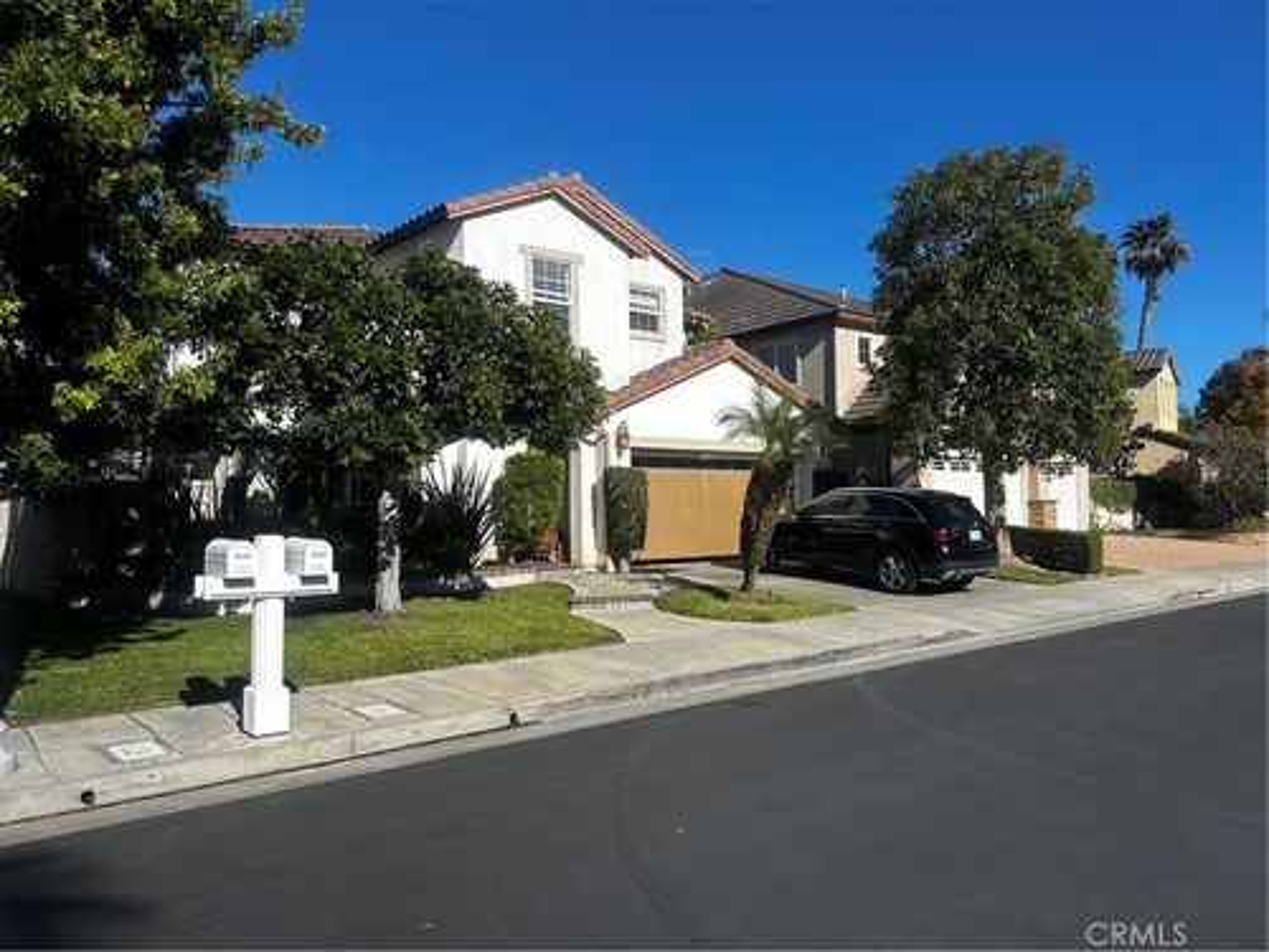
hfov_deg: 67.3
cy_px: 476
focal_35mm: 26
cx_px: 634
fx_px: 953
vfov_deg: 53.1
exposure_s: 1/5319
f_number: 1.5
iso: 50
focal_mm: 5.7
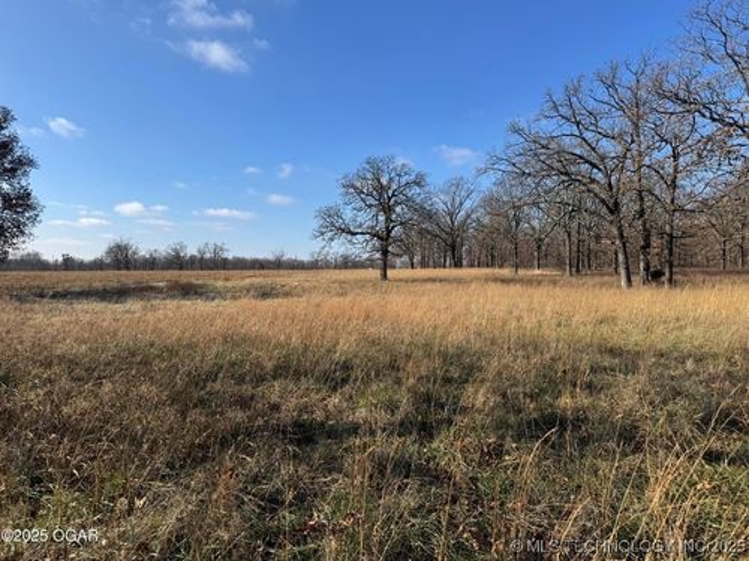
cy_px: 280
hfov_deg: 71.6
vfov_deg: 56.8
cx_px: 374
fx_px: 519
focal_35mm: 24
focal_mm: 6.76
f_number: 1.78
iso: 80
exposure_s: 1/4049
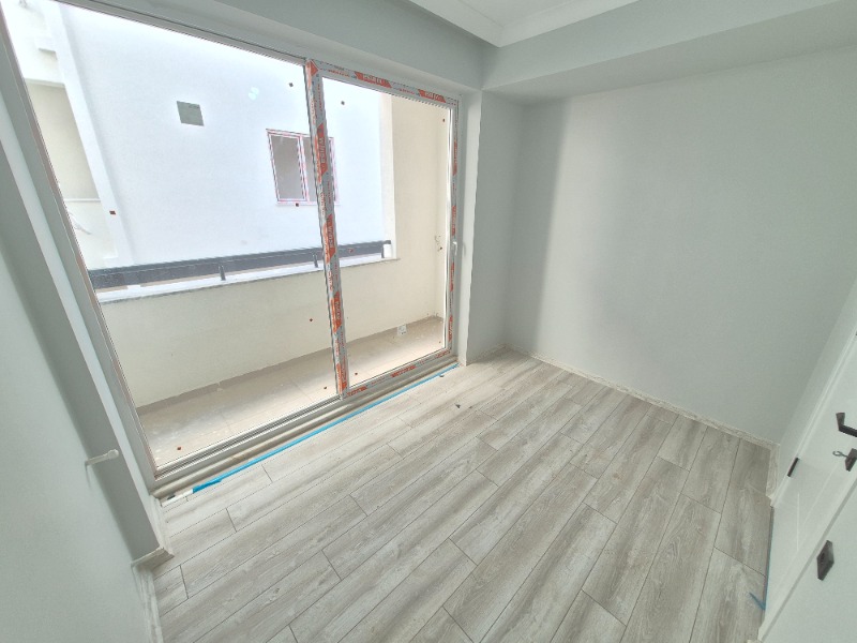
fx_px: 322
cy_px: 322
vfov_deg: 89.9
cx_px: 428
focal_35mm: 13
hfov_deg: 106.2
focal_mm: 1.74
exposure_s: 1/50
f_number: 2.2
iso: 50
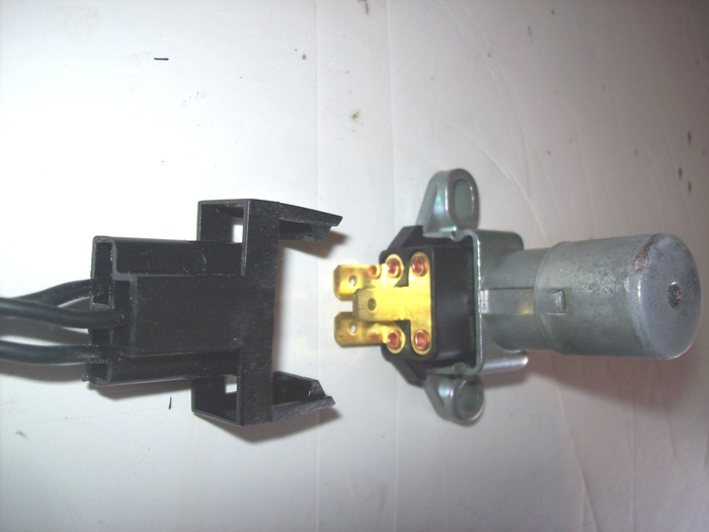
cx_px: 354
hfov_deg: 51.4
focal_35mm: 36
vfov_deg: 39.7
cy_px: 266
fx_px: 737
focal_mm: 6
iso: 80
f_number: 2.7
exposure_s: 1/64
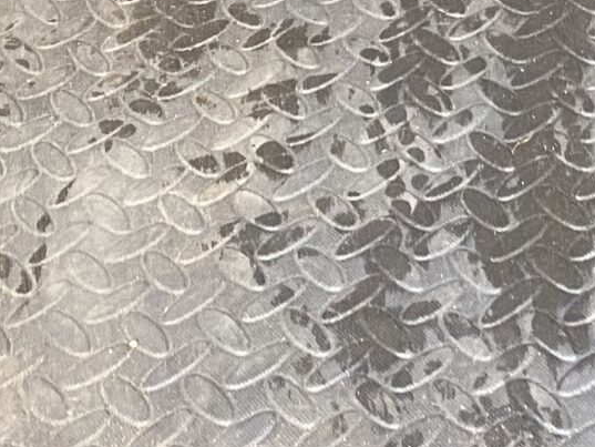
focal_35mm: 124
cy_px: -389
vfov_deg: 11.1
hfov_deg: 15.5
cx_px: 654
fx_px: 2132
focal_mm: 4.25
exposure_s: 1/100
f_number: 1.8
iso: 125
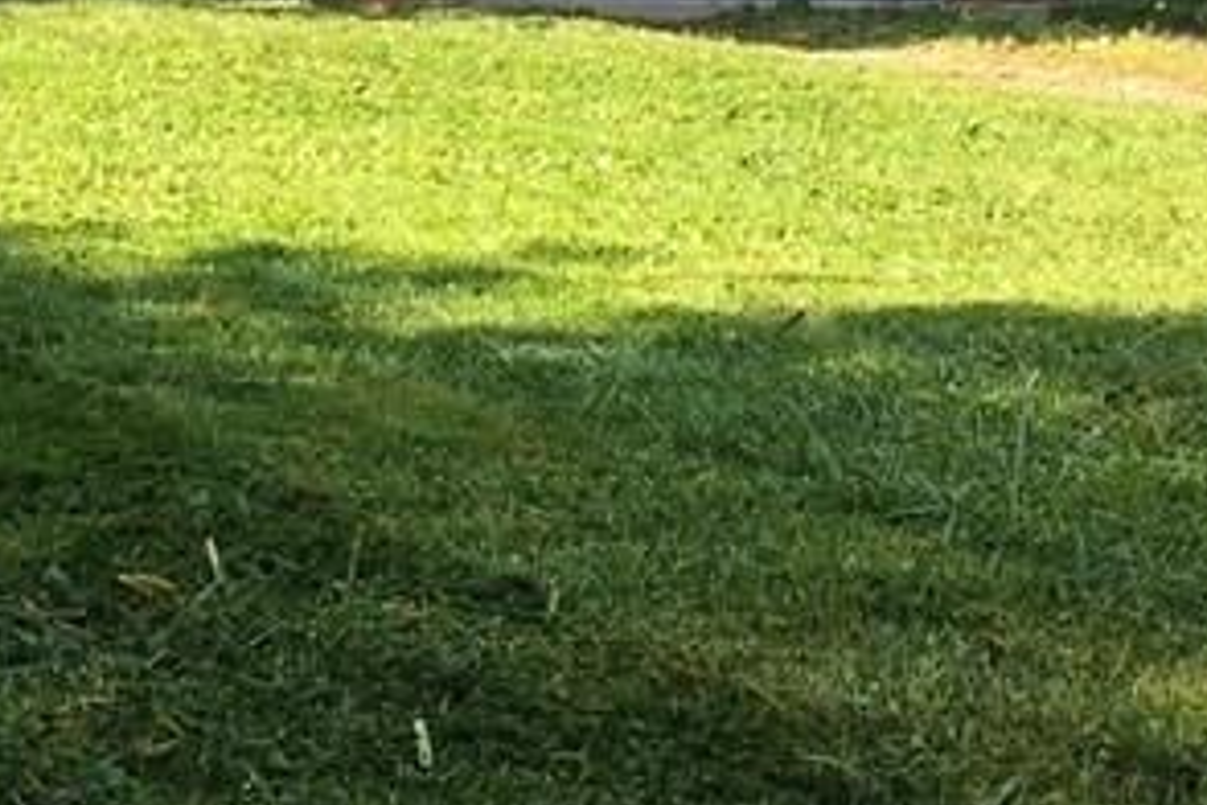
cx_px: 283
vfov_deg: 12.8
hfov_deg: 19.3
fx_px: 3520
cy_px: -78
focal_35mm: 105
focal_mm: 4.15
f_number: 2.2
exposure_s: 1/354
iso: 25
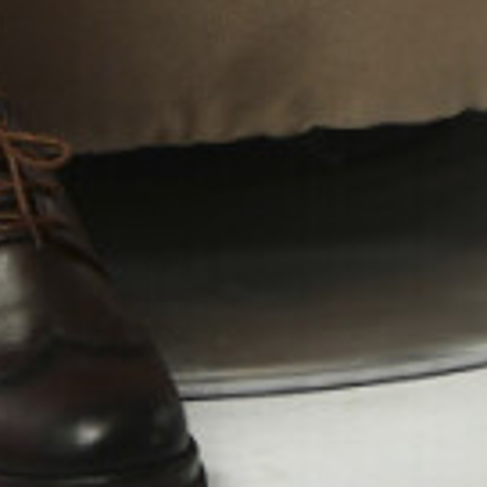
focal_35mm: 300
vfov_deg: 5.5
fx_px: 4775
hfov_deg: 5.8
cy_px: -931
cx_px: 265
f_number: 5.6
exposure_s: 1/125
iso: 400
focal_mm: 40
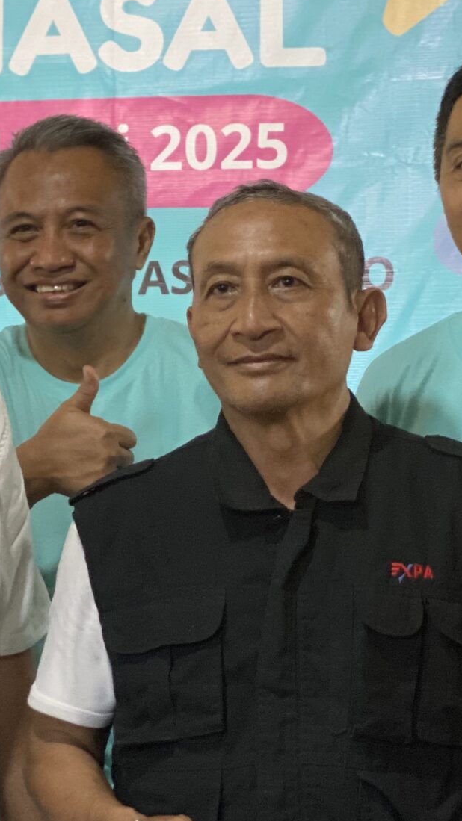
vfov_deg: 16.3
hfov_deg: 9.1
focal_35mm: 132
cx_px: 22
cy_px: 335
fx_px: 2875
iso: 250
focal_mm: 6
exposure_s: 1/102
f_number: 2
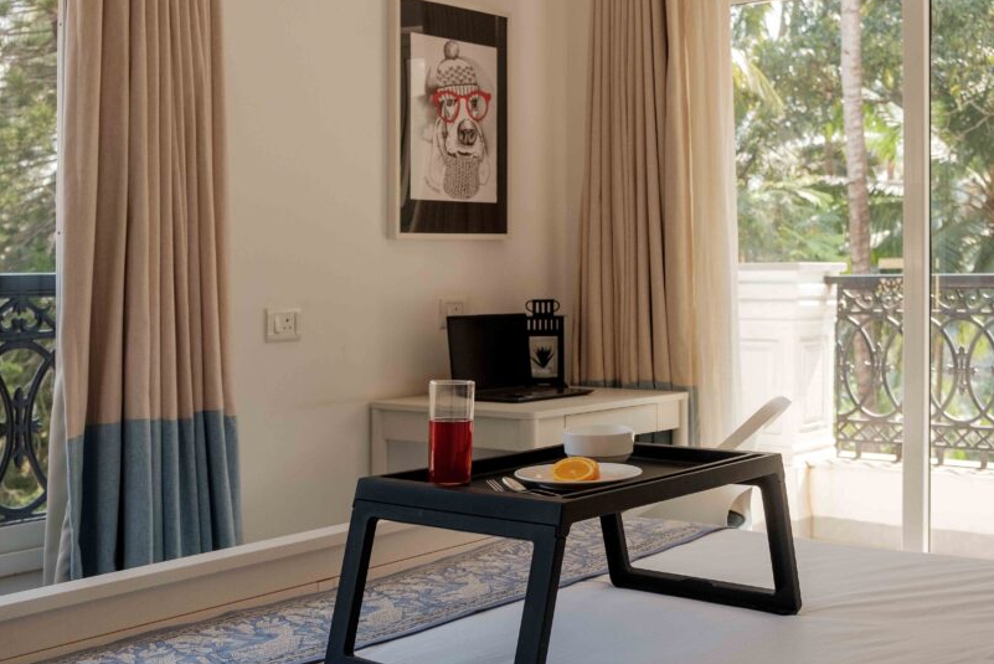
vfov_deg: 29.3
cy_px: 341
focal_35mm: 46
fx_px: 1271
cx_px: 494
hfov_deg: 42.7
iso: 250
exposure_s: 1/100
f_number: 4
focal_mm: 24.3
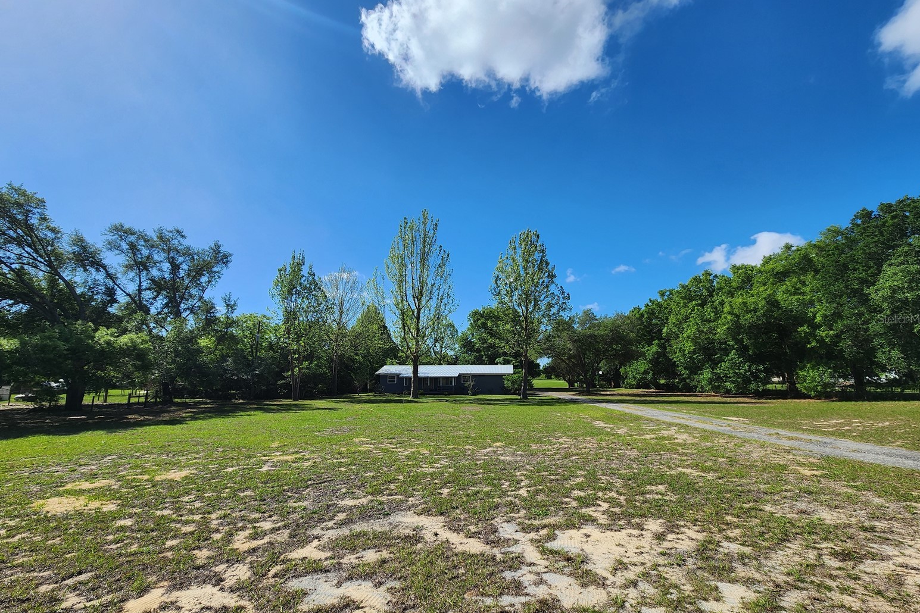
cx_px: 457
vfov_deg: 81.2
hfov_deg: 104.3
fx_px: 358
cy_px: 318
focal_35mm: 14
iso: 50
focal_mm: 2.2
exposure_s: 1/2145
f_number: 2.2
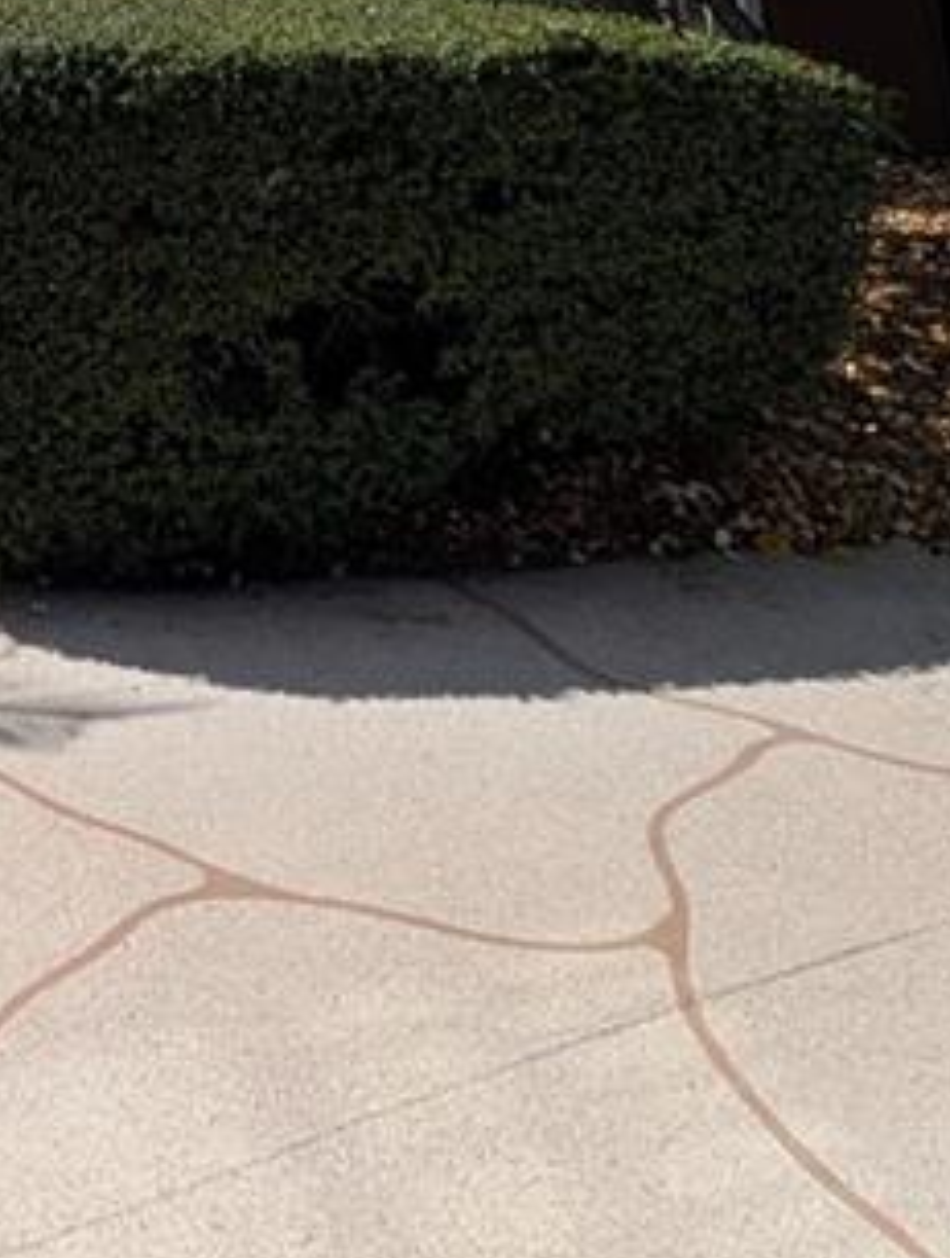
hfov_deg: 27.3
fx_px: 1713
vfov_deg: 25.0
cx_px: -195
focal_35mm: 47
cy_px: -814
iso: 53
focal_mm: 2.02
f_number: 1.7
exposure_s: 1/5319
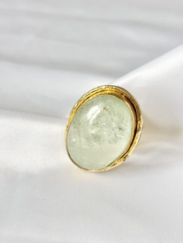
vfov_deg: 36.8
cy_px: 122
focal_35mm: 52
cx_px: 92
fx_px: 367
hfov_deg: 28.0
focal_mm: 5.96
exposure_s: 1/121
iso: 40
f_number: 1.6
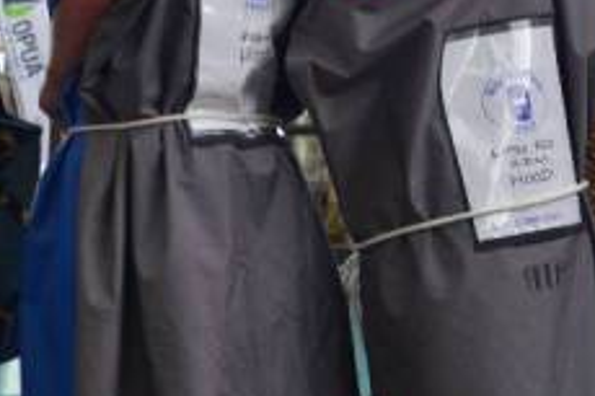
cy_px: 127
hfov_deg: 16.0
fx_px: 2015
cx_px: -168
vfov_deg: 11.2
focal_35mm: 122
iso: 450
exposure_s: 1/40
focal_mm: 35
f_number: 2.8
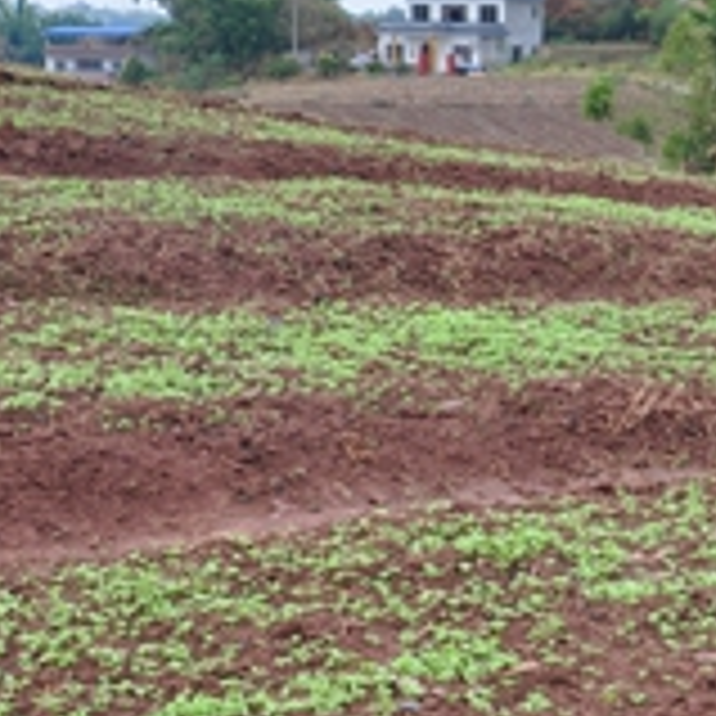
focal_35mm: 92
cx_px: 716
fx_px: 2153
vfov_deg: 18.4
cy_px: 714
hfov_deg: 18.4
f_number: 8
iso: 200
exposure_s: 1/250
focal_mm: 18
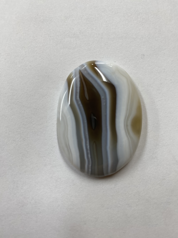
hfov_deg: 54.9
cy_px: 119
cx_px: 89
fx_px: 171
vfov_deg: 69.4
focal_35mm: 25
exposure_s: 1/60
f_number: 1.8
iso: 80
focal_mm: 4.25
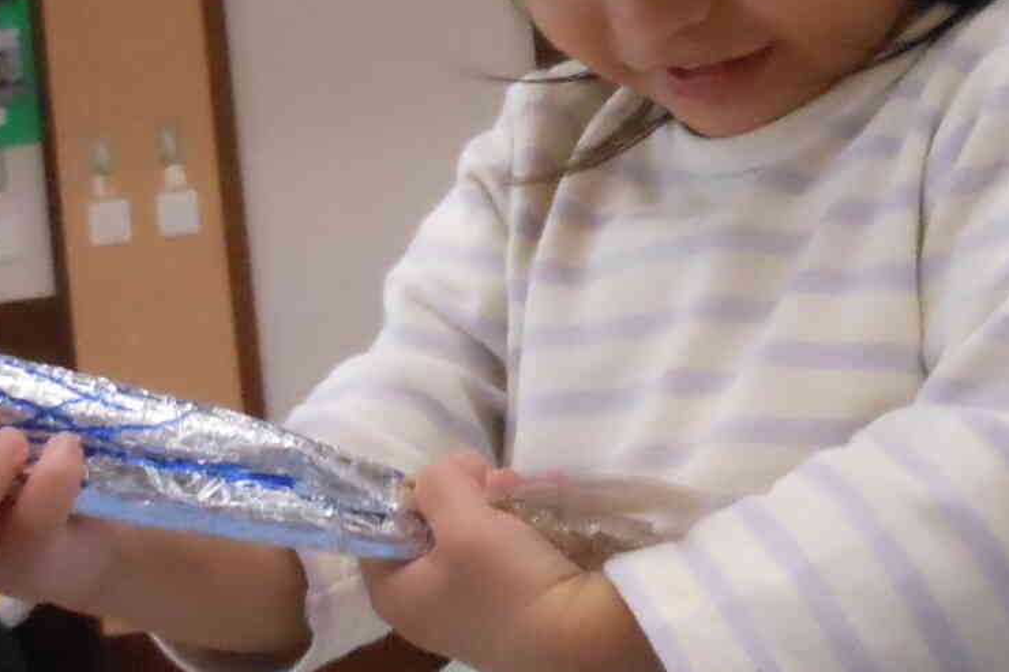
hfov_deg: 19.9
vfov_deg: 13.4
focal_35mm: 102
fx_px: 2858
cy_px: 285
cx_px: 689
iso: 640
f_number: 3.7
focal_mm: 5
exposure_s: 1/125
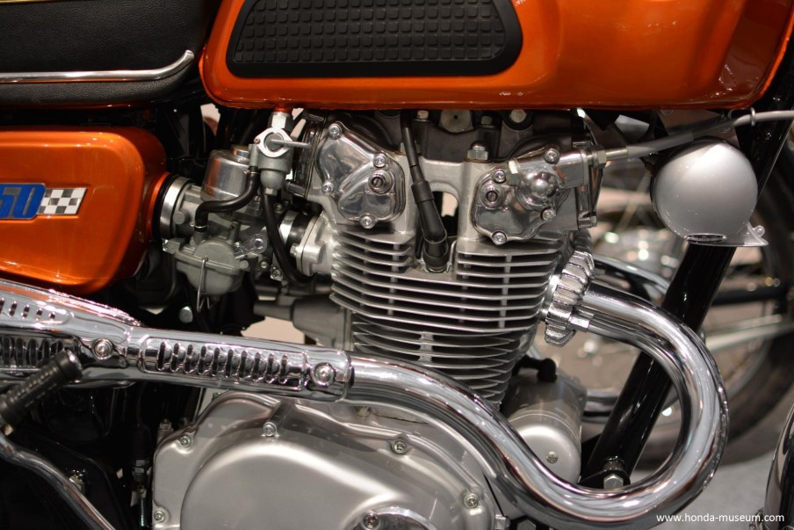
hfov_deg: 37.8
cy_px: 265
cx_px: 397
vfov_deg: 25.8
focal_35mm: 52
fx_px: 1158
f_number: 2.2
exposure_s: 1/60
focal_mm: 35
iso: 200
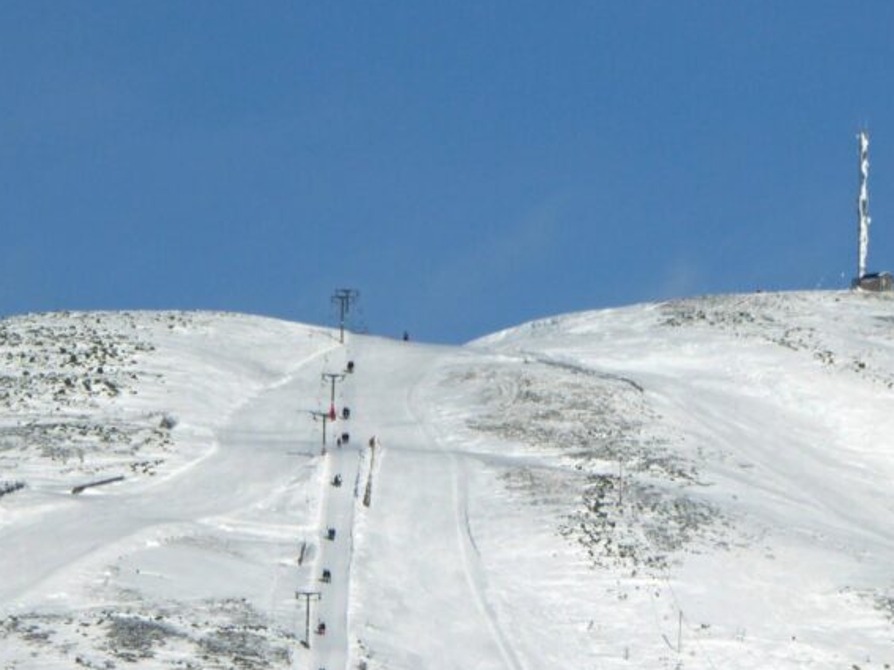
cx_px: 546
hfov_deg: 2.5
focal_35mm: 802
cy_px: 549
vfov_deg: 1.9
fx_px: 20708
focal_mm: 71.7
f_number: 6
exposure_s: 1/1600
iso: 100
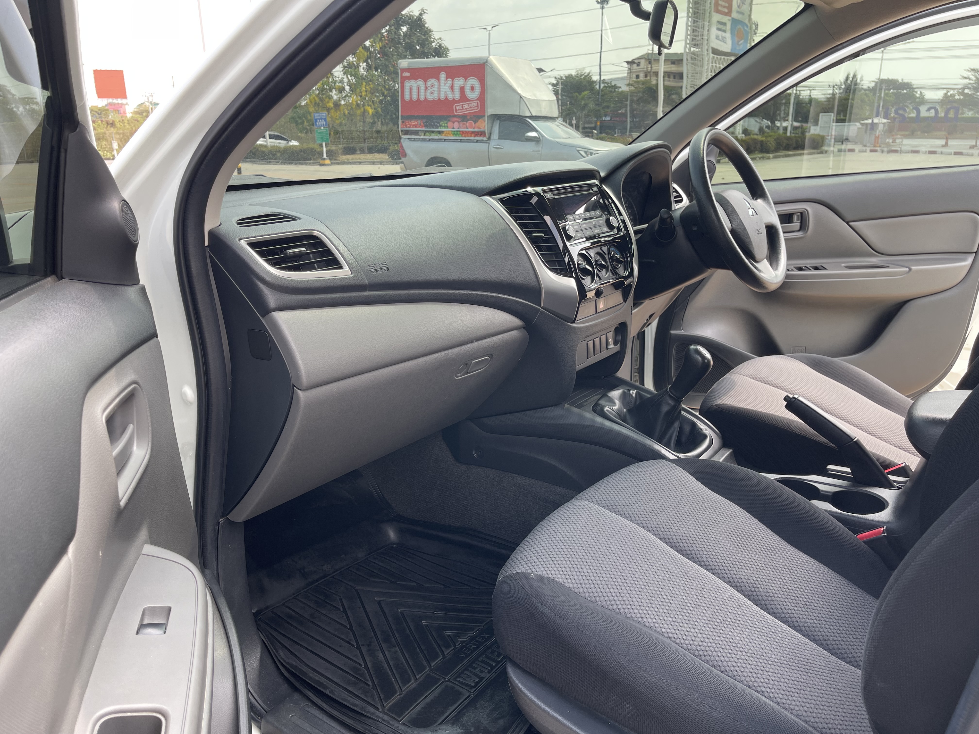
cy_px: 367
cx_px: 490
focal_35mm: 25
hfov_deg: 69.4
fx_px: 707
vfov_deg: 54.9
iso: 32
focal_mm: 5.1
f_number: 1.6
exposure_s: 1/270
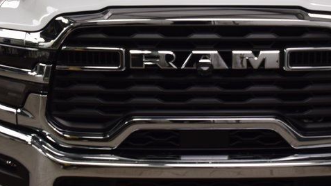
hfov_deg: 26.1
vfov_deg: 14.8
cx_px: 209
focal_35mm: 81
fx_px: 711
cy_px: 48
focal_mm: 24
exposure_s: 1/50
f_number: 8
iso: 400
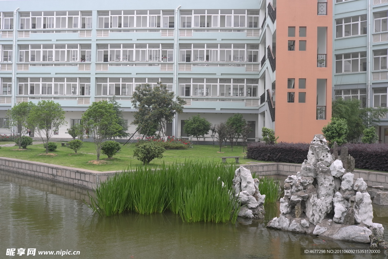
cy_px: 130
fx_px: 388
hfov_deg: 53.1
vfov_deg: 37.0
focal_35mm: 36
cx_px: 194
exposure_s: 1/60
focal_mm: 24
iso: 100
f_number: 5.6
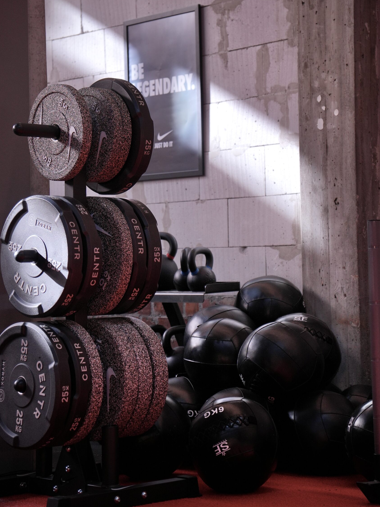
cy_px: 220
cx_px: 189
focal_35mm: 95
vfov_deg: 20.6
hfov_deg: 15.6
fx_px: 1390
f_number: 2.8
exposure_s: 1/100
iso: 250
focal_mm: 58
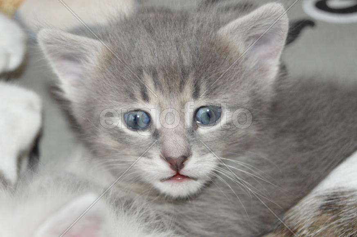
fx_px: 817
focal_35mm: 82
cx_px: 178
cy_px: 118
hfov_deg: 24.6
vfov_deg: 16.5
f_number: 5.6
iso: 2500
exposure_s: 1/60
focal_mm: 55
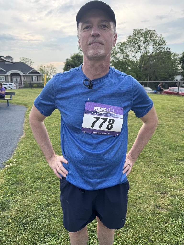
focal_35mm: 24
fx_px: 170
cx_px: 92
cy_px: 122
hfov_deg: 56.8
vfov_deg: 71.6
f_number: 1.78
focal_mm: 6.76
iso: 80
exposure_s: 1/842
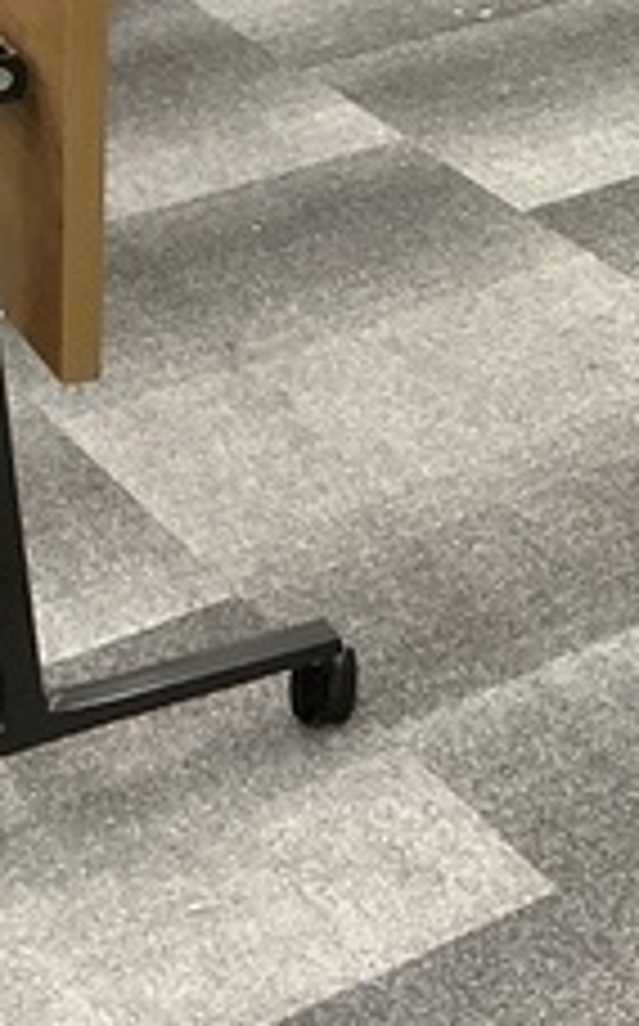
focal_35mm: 108
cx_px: 1516
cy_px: -292
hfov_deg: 10.5
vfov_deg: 18.1
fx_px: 3017
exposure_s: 1/60
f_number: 1.8
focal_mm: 3
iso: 100
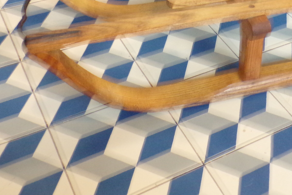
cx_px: 249
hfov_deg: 32.6
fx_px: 479
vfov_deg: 22.2
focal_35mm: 59
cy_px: 4
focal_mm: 5
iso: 400
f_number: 3.1
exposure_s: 1/7
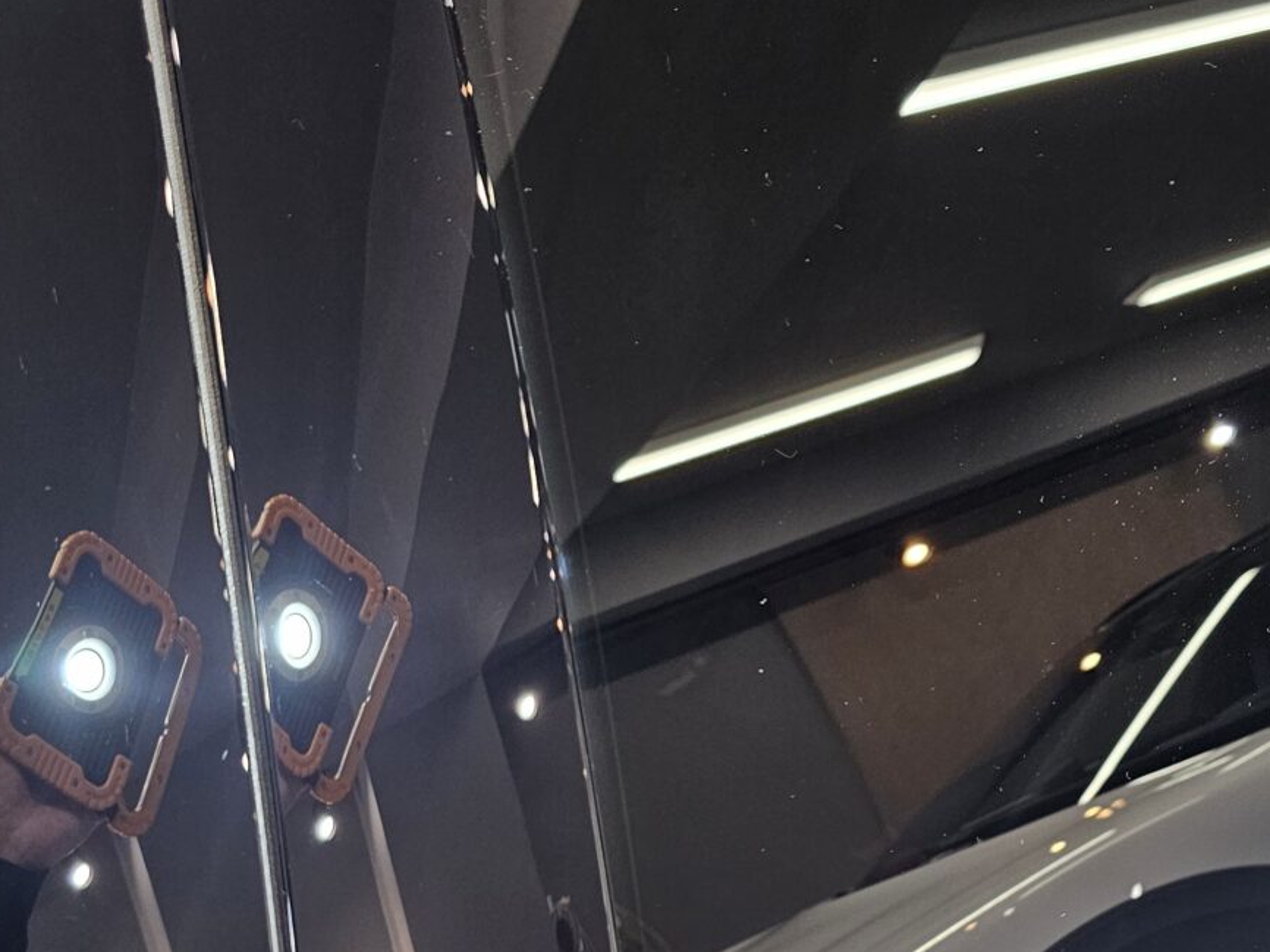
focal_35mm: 51
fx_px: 1871
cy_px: 789
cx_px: 664
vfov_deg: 27.8
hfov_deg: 37.5
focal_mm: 6.3
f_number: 1.7
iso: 200
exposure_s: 1/64.7
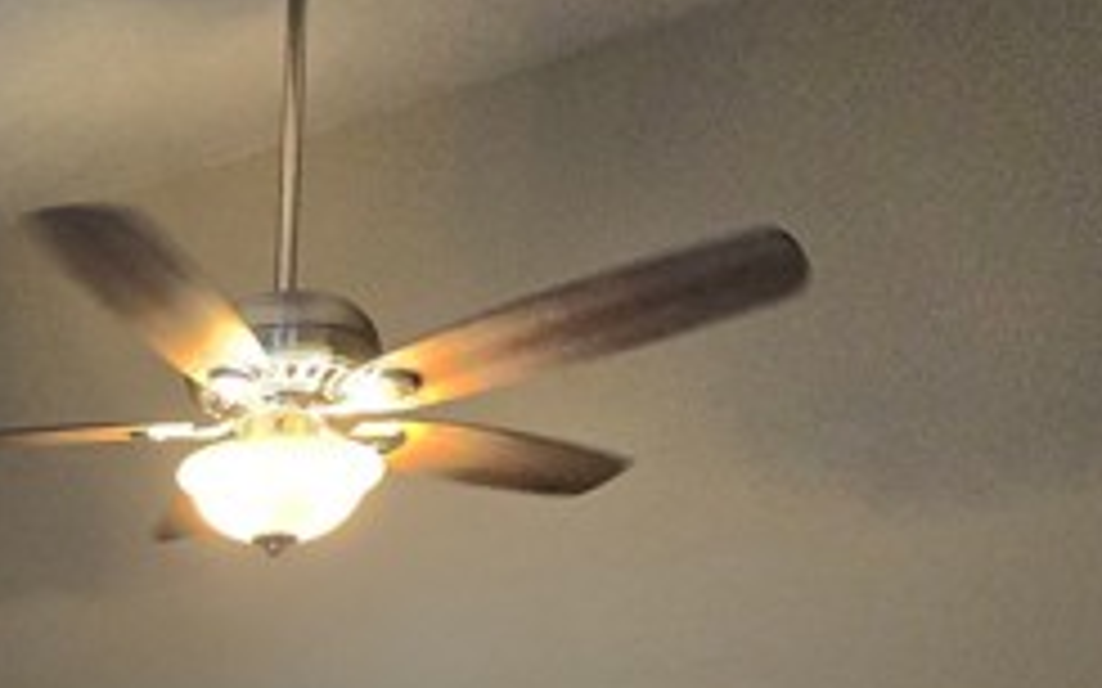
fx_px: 1081
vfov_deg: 26.7
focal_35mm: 36
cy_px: 998
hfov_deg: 45.2
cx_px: -13
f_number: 2.2
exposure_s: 1/100
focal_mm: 2.2
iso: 500
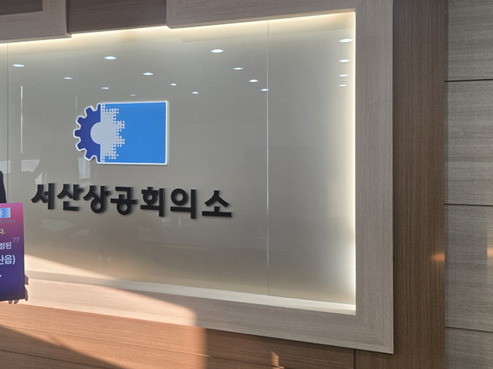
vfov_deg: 40.5
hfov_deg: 51.2
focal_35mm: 35
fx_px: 498
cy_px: 148
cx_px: 145
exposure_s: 1/120
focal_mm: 5.4
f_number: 1.8
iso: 160
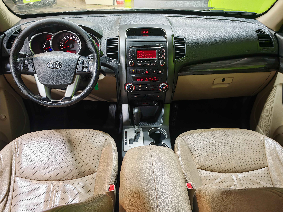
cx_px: 142
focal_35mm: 27
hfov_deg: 65.3
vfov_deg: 51.4
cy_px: 106
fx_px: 221
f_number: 2
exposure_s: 1/50
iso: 64
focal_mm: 6.83
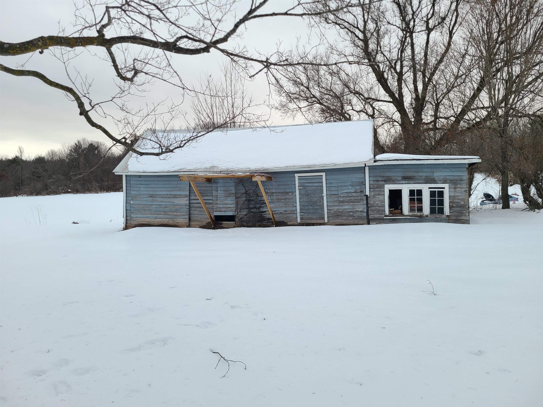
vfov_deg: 53.1
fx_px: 408
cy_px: 204
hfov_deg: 67.3
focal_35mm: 26
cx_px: 272
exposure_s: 1/142
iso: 40
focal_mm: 5.4
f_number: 1.8
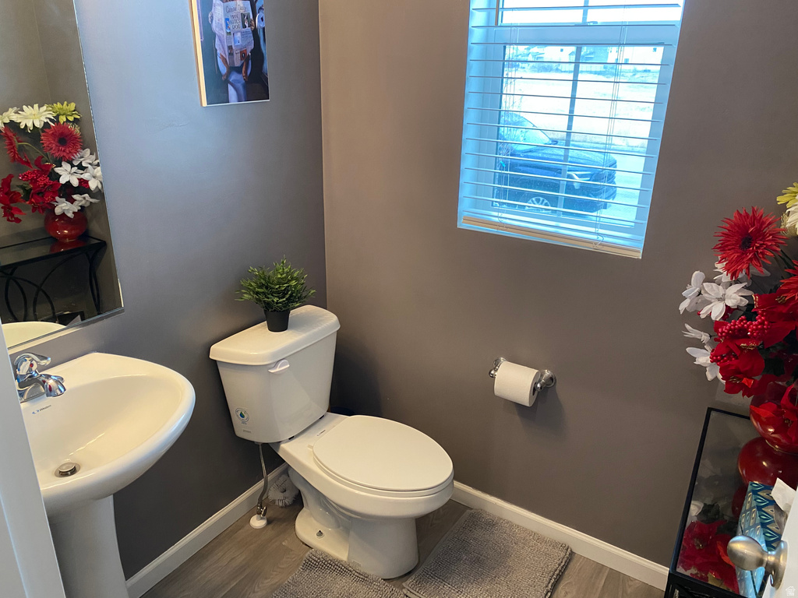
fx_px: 599
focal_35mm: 26
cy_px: 299
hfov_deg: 67.3
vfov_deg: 53.1
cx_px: 399
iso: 320
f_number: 1.8
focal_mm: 4.25
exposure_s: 1/60
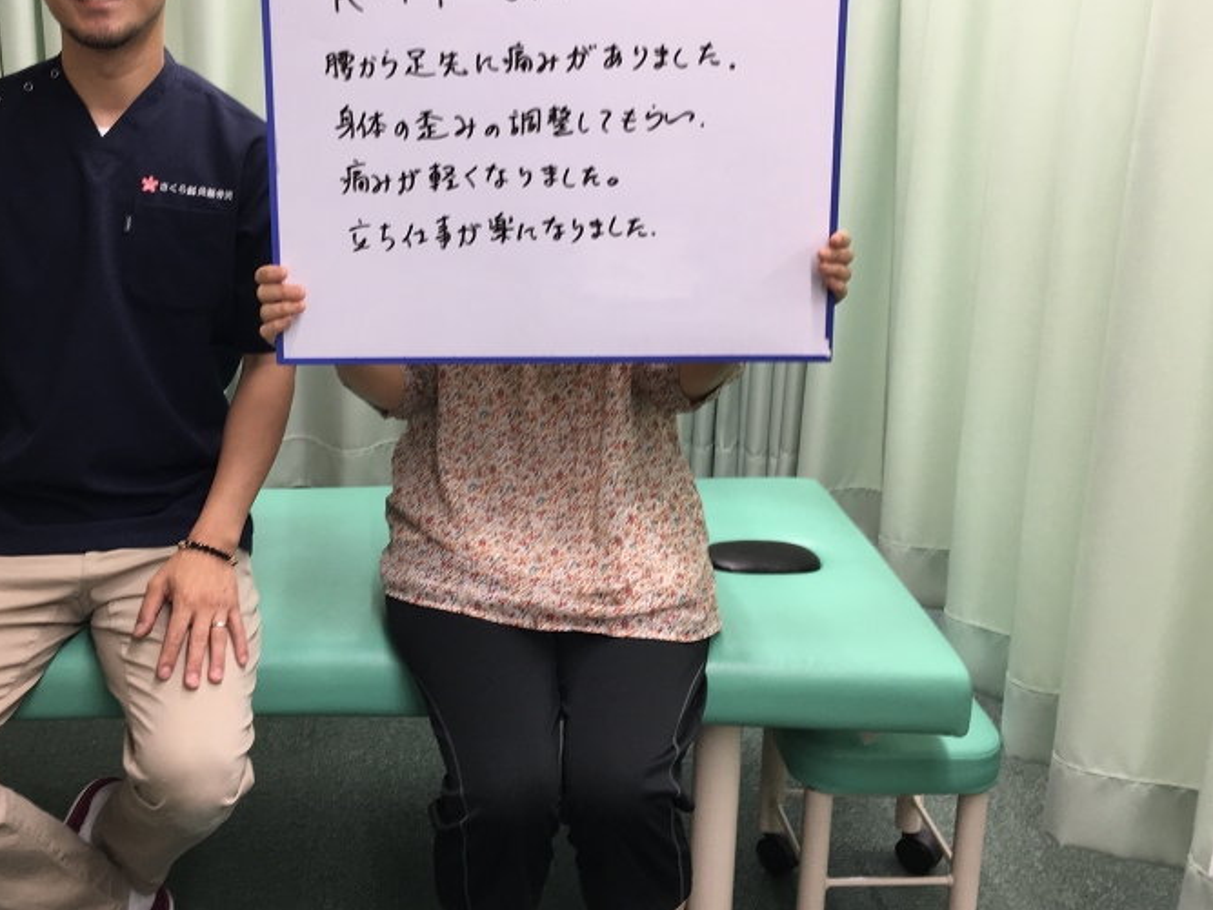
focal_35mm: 40
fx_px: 1401
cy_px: 315
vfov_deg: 35.6
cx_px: 420
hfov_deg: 46.2
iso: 40
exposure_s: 1/30
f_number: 2.2
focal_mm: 4.2
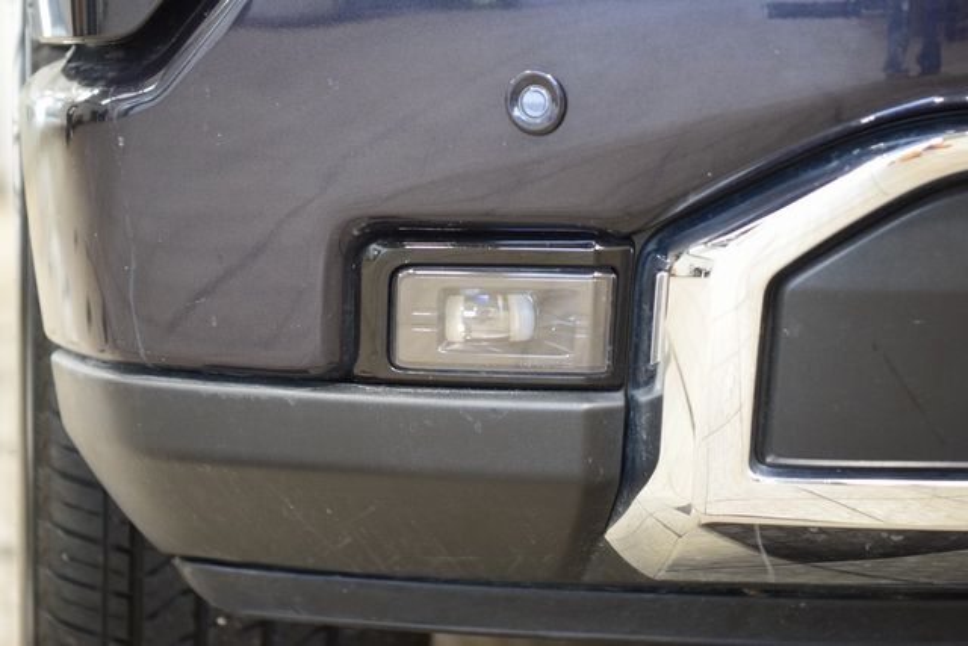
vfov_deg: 13.0
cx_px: 484
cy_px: 323
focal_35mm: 105
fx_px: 2824
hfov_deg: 19.5
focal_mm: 70
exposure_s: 1/40
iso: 1600
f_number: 2.8
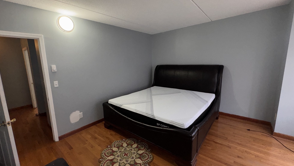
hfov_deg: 99.3
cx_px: 142
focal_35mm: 16
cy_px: 81
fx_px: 125
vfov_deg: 67.1
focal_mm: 2.22
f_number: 2.2
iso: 80
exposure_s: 1/60
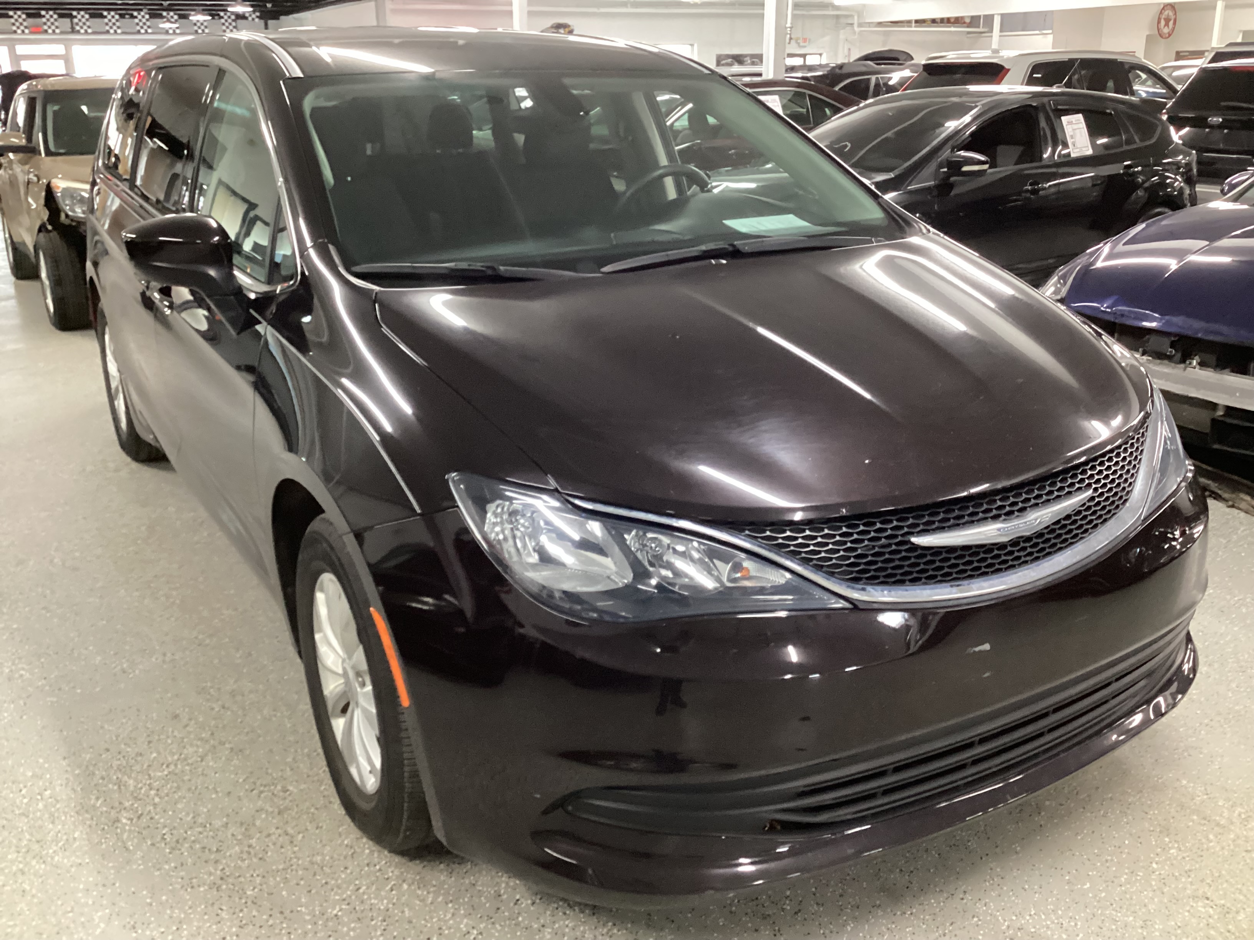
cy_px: 470
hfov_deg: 58.4
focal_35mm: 31
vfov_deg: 45.4
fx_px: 1123
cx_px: 627
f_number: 2.4
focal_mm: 3.3
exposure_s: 1/40
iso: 400
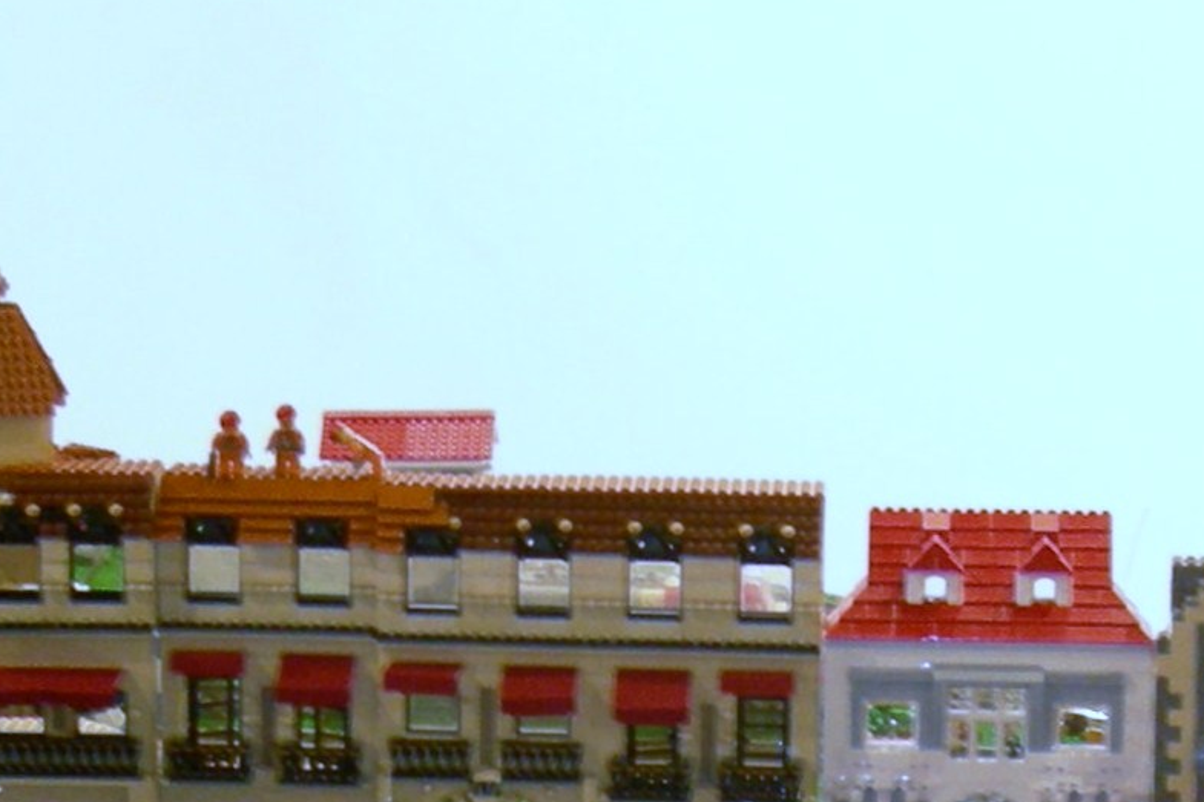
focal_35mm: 151
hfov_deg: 13.5
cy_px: 1196
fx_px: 5049
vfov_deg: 8.9
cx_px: 1127
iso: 200
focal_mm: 9.1
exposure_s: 1/8.1
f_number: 2.9
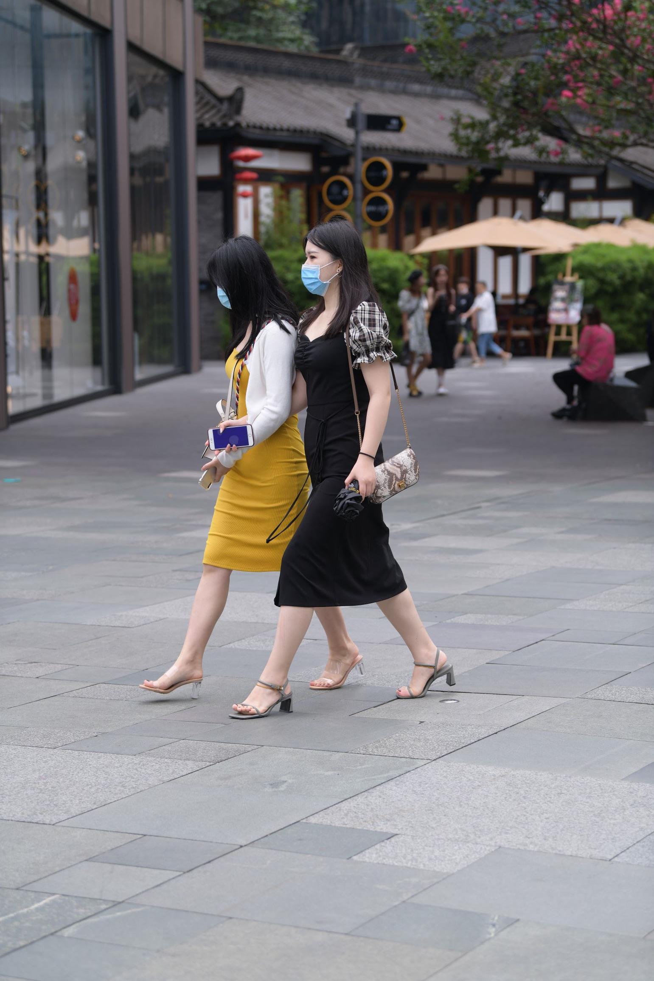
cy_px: 490
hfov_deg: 16.1
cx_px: 327
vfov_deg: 23.9
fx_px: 2316
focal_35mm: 85
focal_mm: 85
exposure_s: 1/640
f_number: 3.5
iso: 200
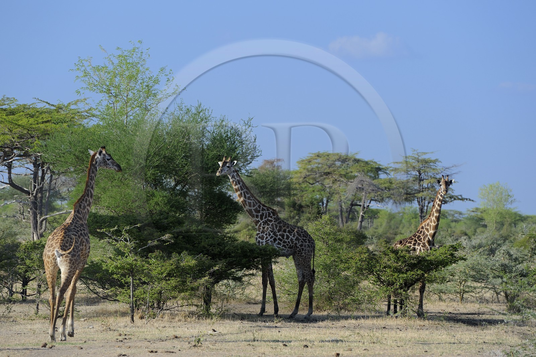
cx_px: 268
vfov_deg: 6.9
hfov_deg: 10.3
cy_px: 178
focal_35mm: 200
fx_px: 2977
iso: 400
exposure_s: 1/1000
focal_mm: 200
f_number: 5
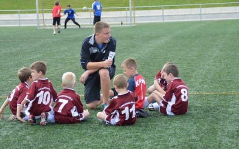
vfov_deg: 9.4
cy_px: 67
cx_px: 105
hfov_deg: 15.0
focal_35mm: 139
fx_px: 905
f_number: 5
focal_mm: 80
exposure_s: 1/500
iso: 400
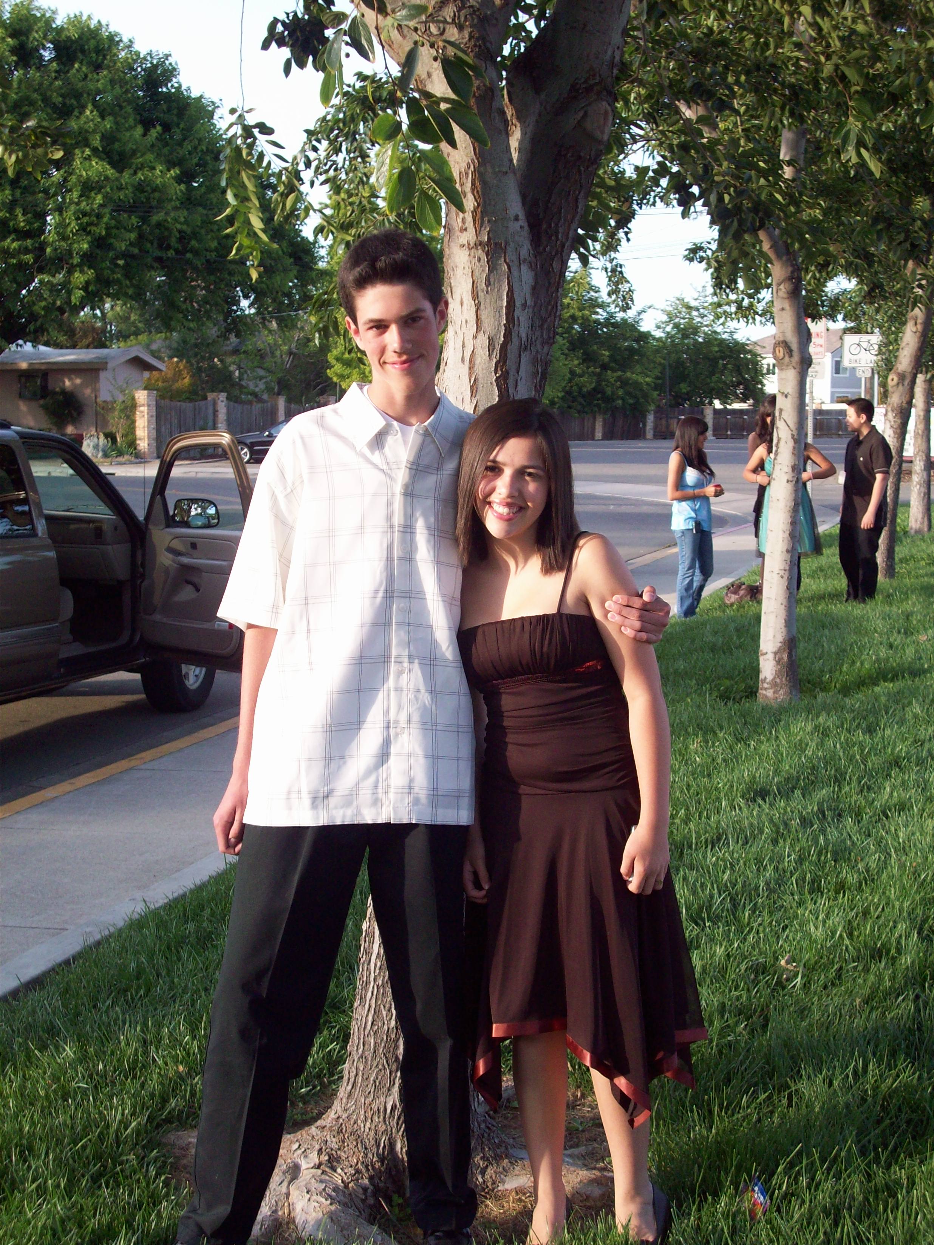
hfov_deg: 27.0
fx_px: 1943
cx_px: 467
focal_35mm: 54
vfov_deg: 35.5
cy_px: 622
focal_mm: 9
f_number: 3.4
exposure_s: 1/183
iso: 80
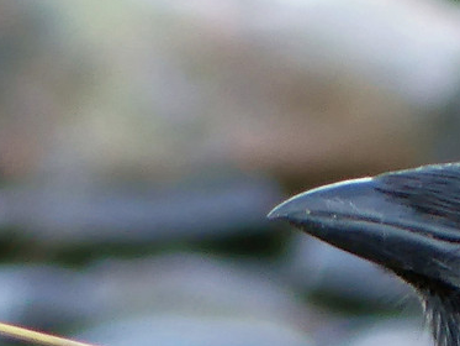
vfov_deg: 0.4
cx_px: 563
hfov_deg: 0.6
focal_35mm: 3430
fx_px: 45595
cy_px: 371
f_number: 2.8
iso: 160
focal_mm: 108
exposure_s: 1/125
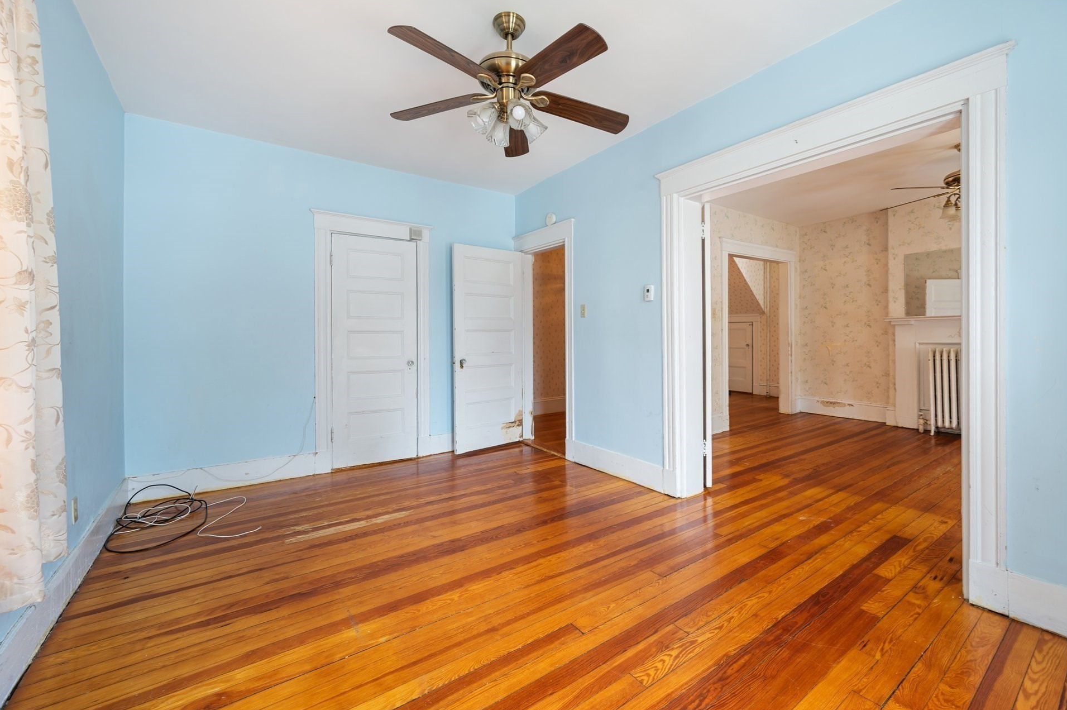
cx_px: 562
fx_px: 444
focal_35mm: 15
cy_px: 332
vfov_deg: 77.1
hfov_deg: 100.3
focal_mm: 14
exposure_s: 1/15
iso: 400
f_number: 7.1
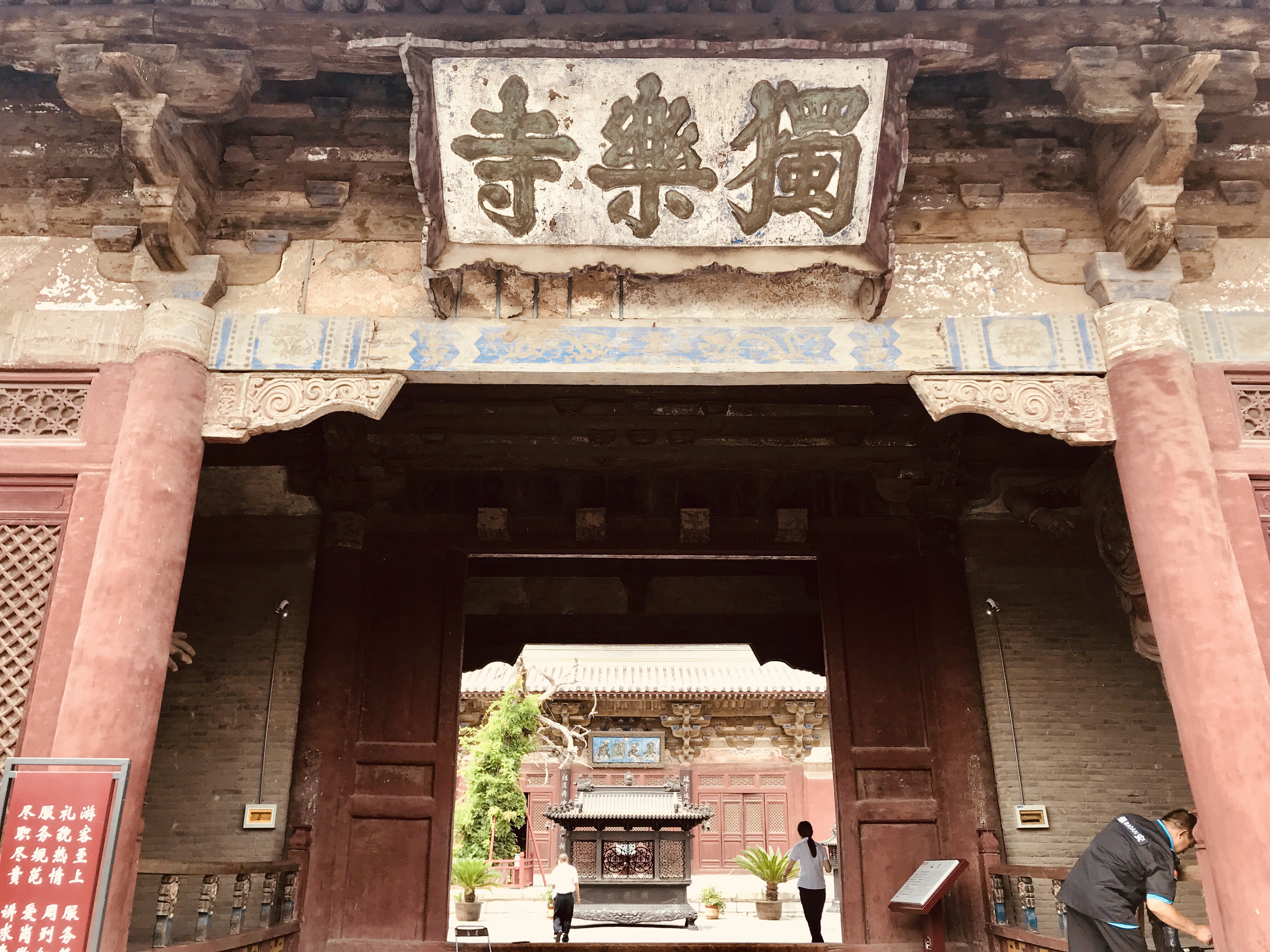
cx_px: 635
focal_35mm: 28
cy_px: 476
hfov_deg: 63.4
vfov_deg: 49.7
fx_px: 1027
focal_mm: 3.99
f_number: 1.8
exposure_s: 1/259
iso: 20
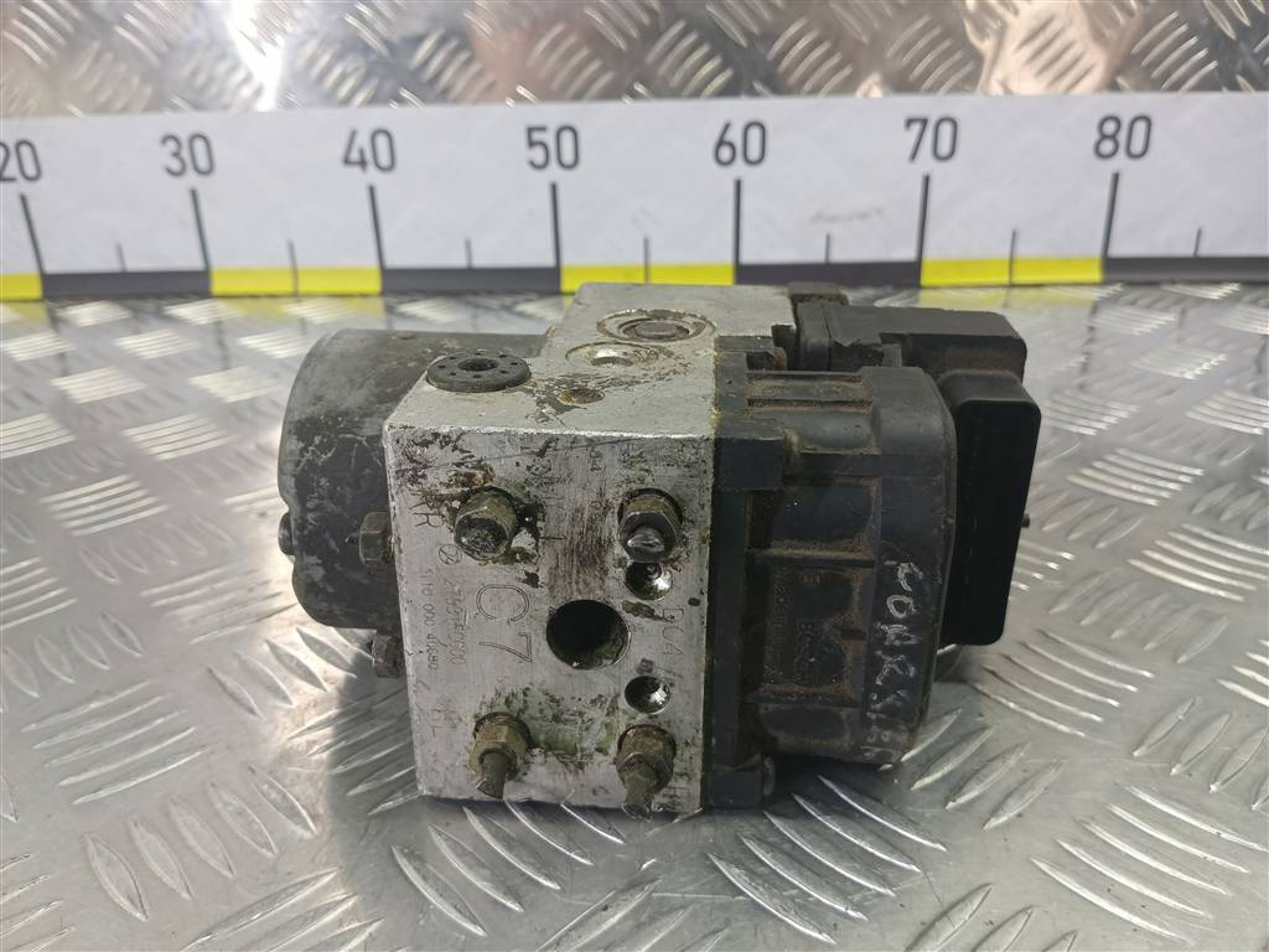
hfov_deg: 65.3
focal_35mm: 27
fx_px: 990
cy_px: 476
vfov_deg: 51.4
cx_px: 634
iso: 178
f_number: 1.6
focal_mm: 4.11
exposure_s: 1/50
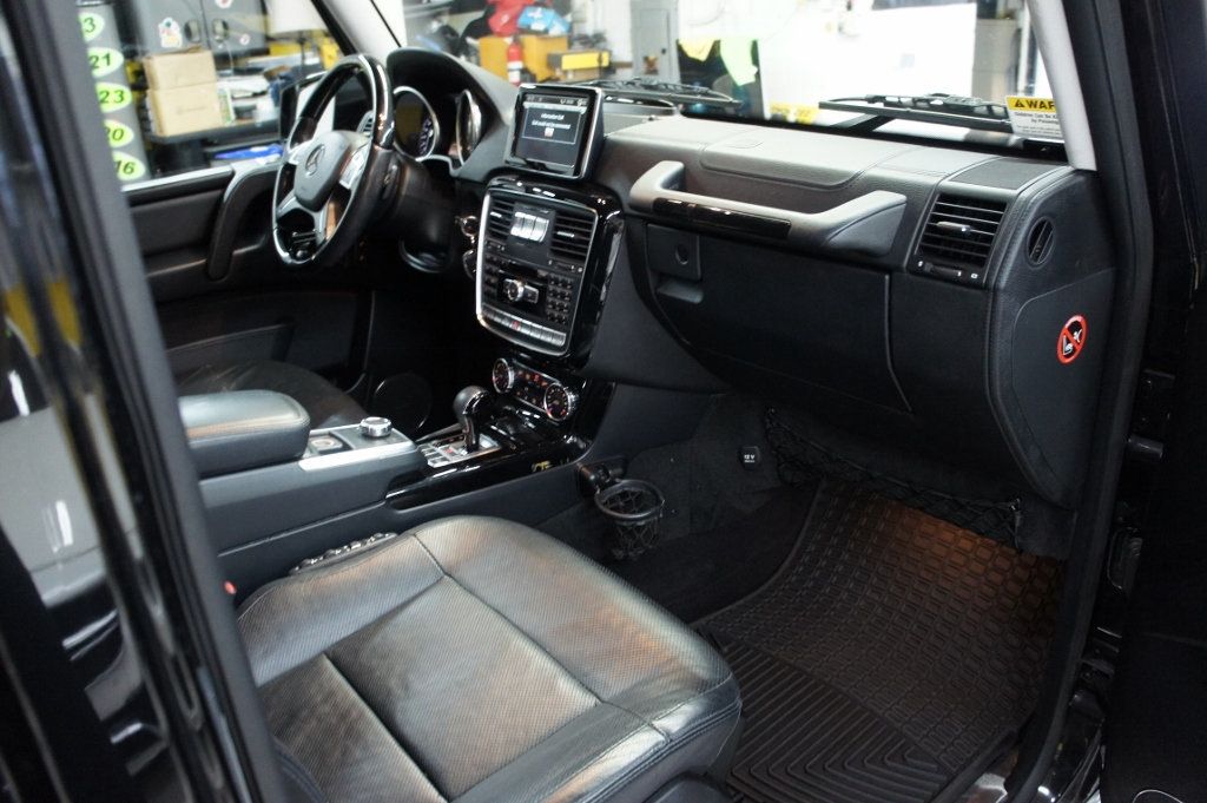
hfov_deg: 67.4
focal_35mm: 27
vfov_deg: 47.9
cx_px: 604
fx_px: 904
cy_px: 402
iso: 1600
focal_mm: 18
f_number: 3.5
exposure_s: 1/30
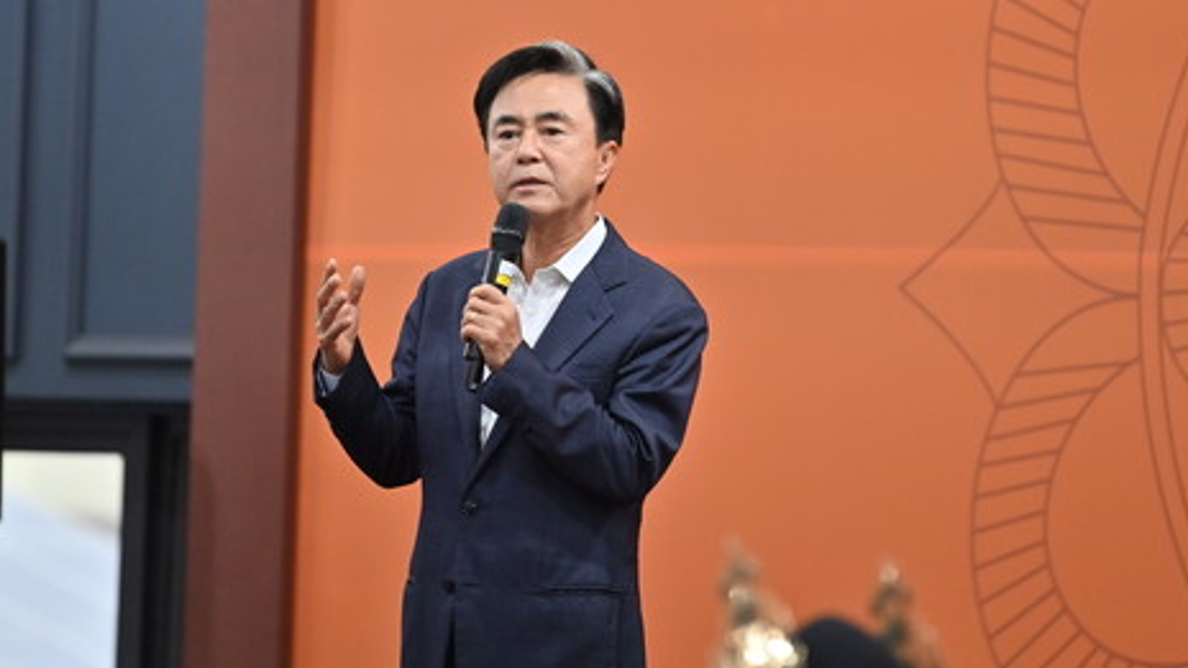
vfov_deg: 4.5
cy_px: 215
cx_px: 694
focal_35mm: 271
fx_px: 8537
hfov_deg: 8.0
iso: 1250
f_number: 3.2
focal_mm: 200
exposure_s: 1/200
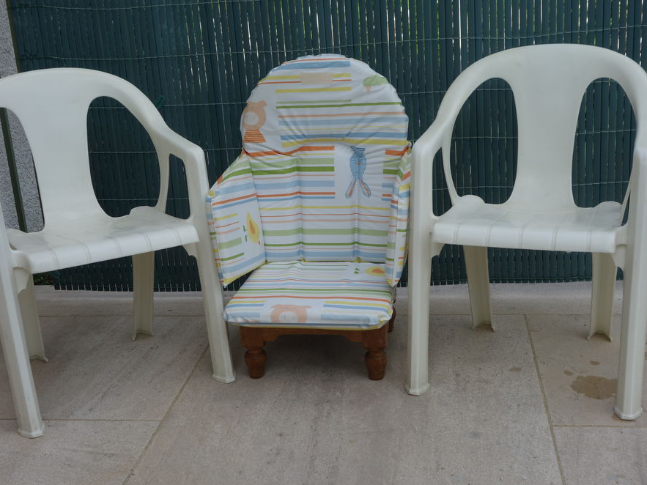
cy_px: 244
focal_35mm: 49
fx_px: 916
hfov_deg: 38.9
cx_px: 318
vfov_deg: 29.7
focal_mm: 16.59
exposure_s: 1/250
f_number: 5.6
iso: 125
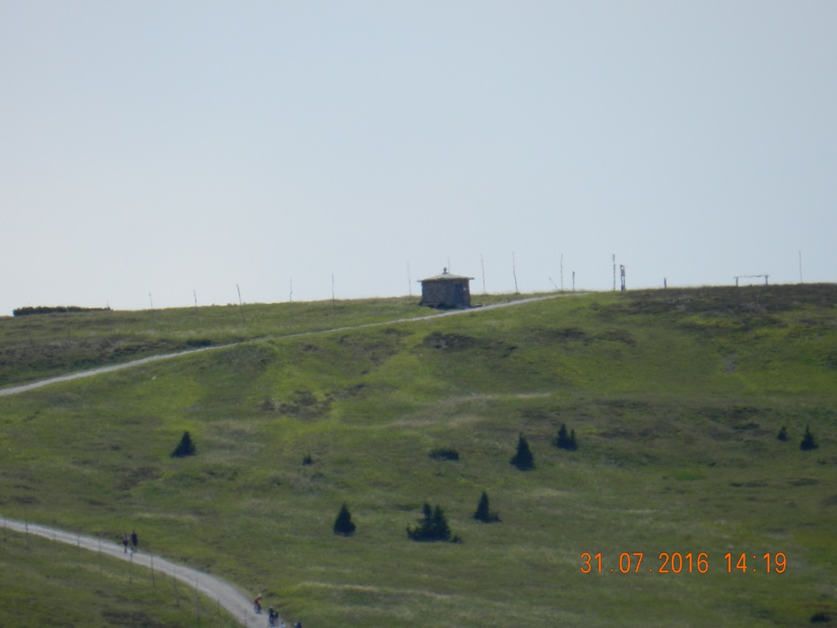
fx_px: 19585
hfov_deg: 2.4
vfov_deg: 1.8
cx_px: 418
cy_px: 314
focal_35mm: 810
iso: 160
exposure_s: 1/1000
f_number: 5.7
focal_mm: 144
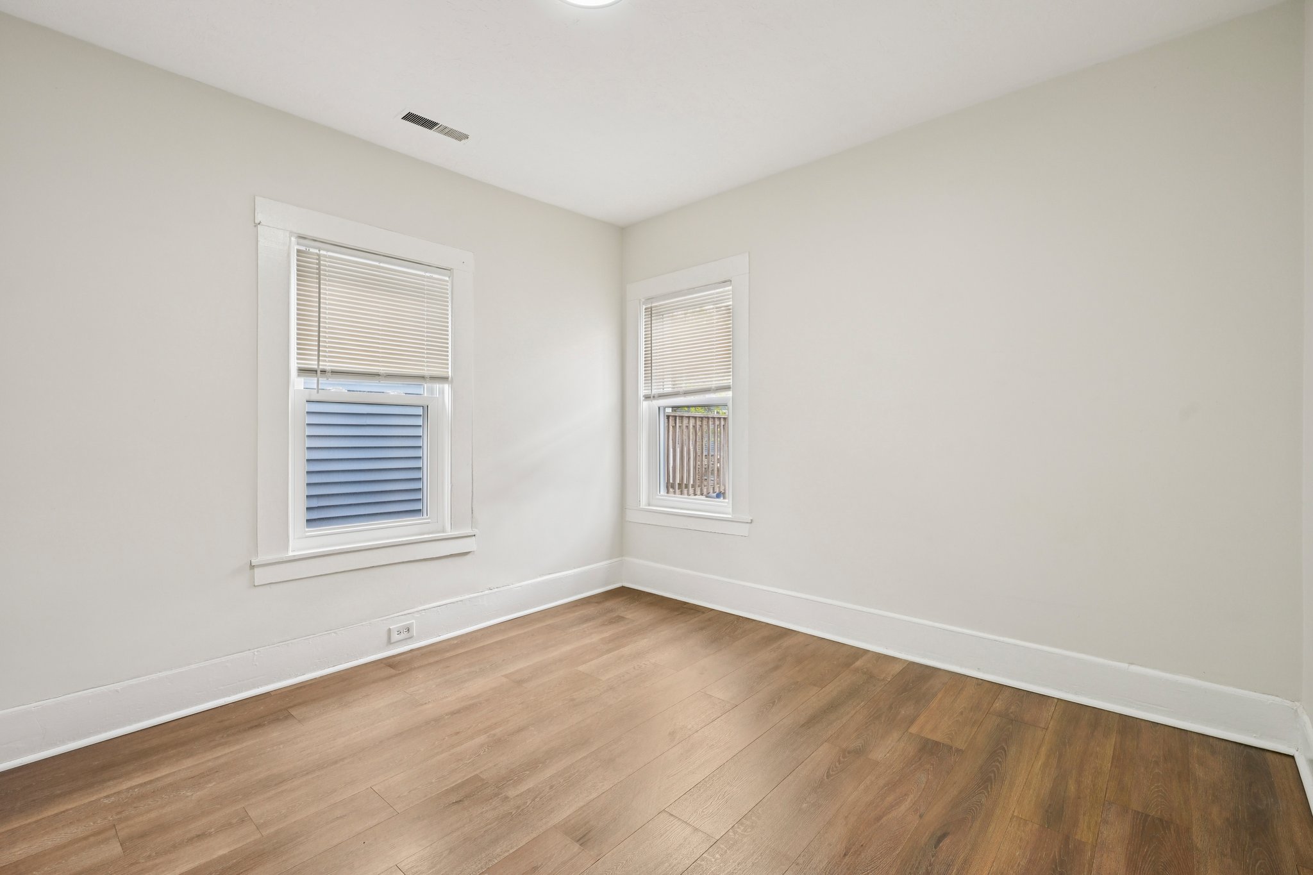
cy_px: 438
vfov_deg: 73.7
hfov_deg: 96.7
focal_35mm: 16
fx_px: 583
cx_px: 656
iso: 400
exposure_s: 1/30
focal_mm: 16
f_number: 8
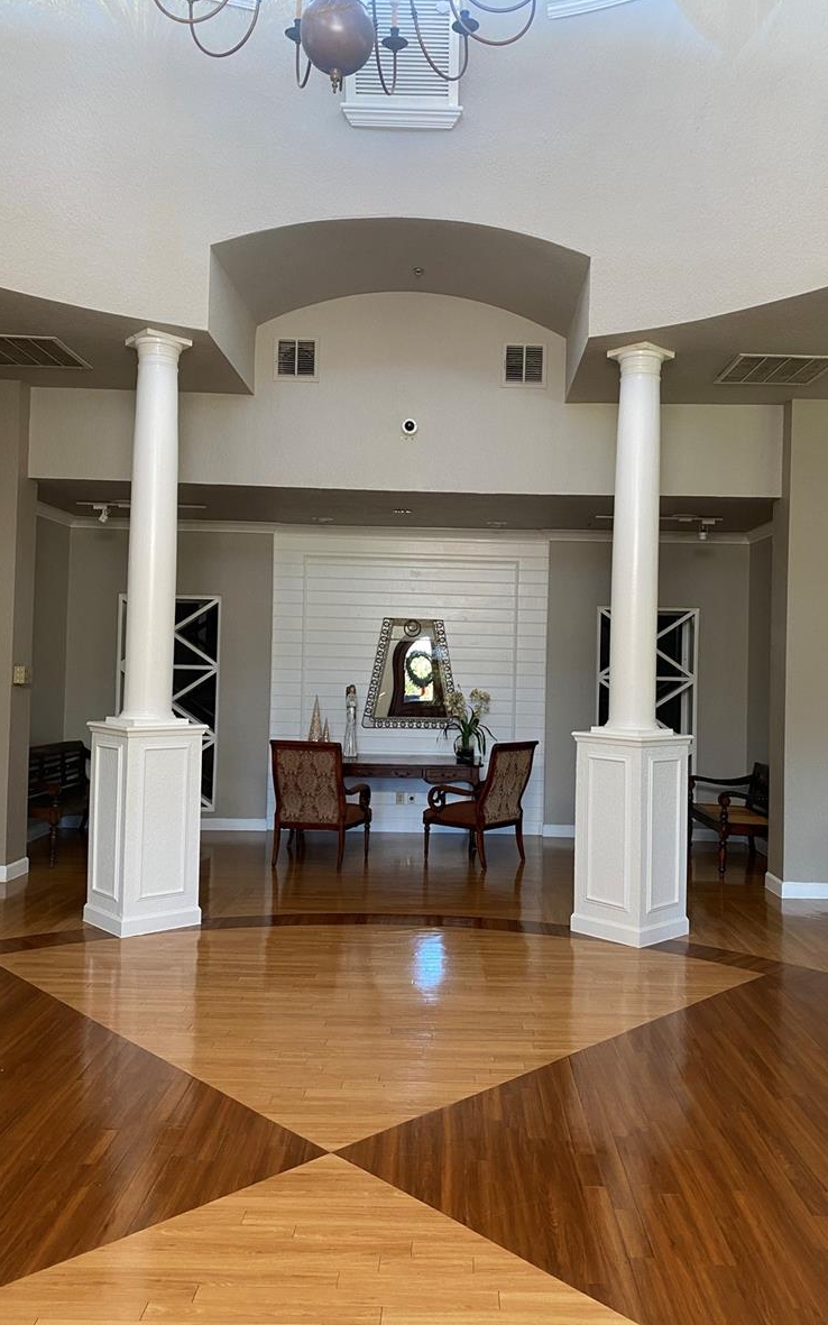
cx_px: 464
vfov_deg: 66.5
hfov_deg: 44.4
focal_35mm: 28
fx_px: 1011
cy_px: 661
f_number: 1.8
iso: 125
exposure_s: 1/91
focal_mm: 4.25
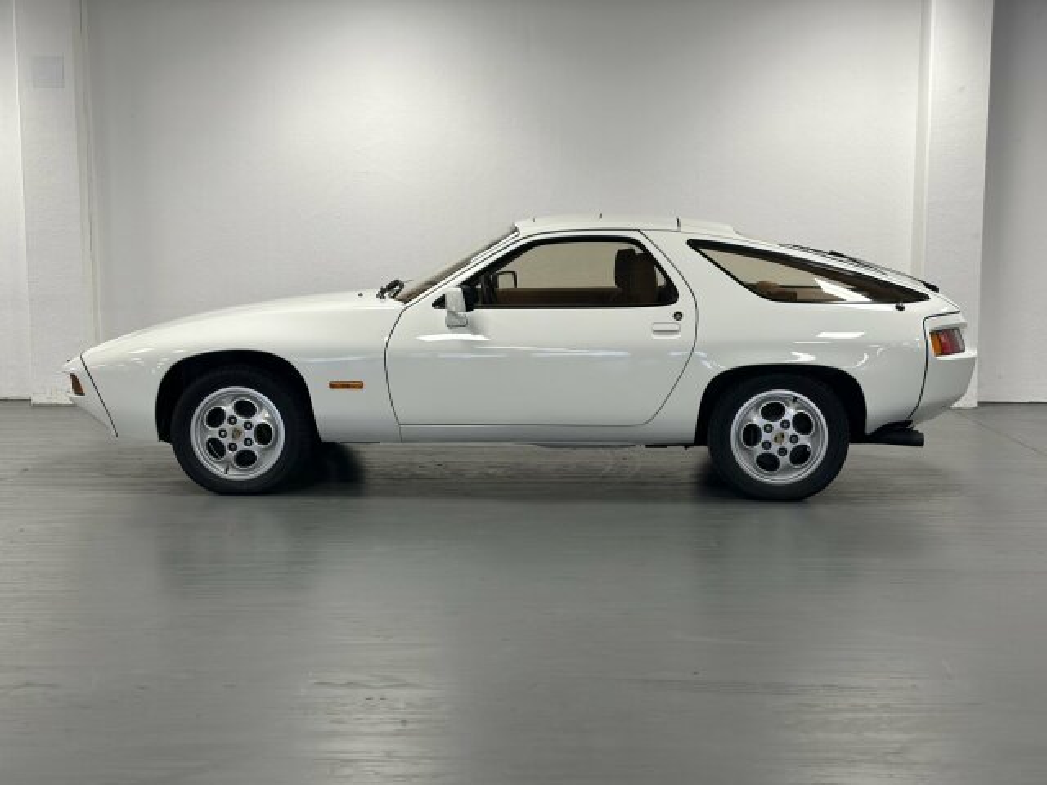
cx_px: 524
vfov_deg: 30.3
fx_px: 1452
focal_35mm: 48
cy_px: 392
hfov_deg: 39.7
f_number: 1.78
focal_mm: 6.86
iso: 80
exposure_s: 1/68
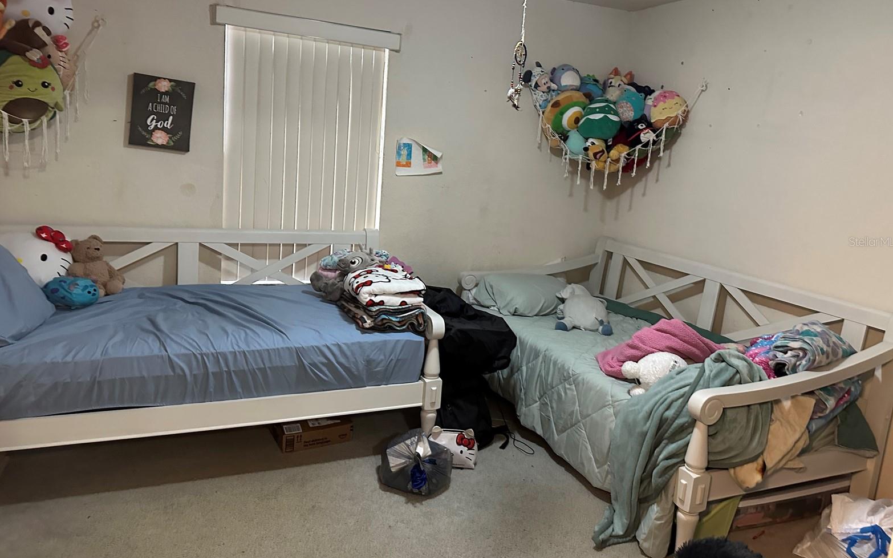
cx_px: 446
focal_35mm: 26
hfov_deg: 70.4
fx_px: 633
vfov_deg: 47.4
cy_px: 241
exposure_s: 1/40
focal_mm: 6.86
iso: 640
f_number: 1.78
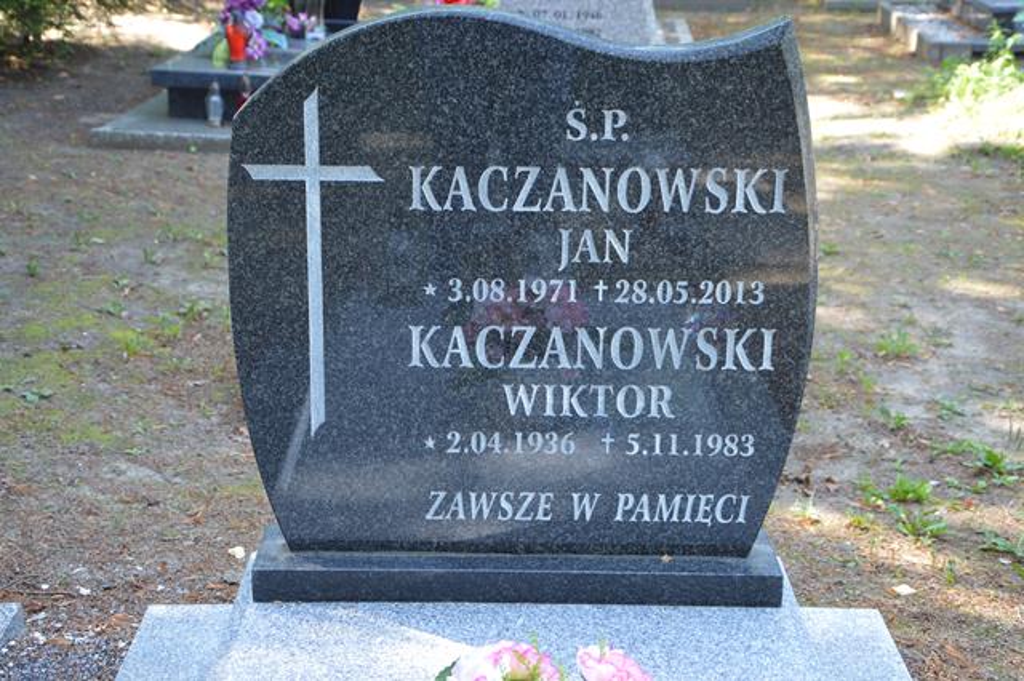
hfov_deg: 35.1
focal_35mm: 57
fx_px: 1620
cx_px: 512
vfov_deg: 23.8
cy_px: 340
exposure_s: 1/100
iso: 400
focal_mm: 38
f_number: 5
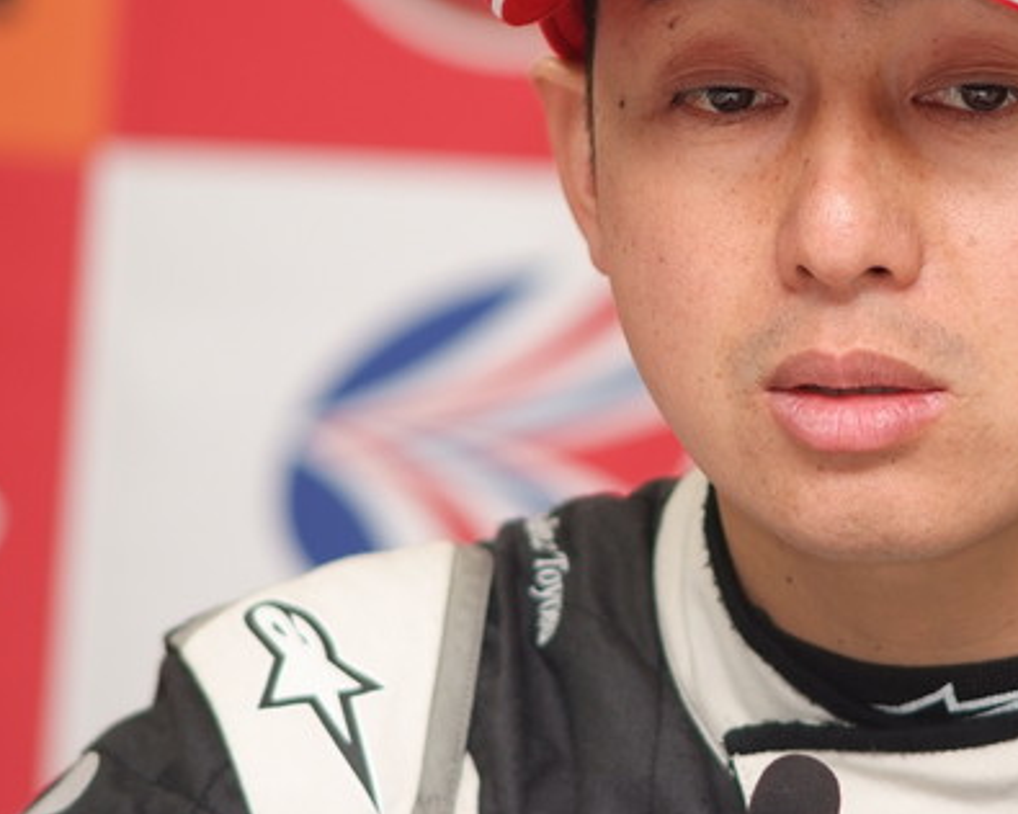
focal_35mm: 462
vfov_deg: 3.4
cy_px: 245
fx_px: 13920
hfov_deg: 4.2
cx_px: 858
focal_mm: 180
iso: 400
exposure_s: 1/250
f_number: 2.8
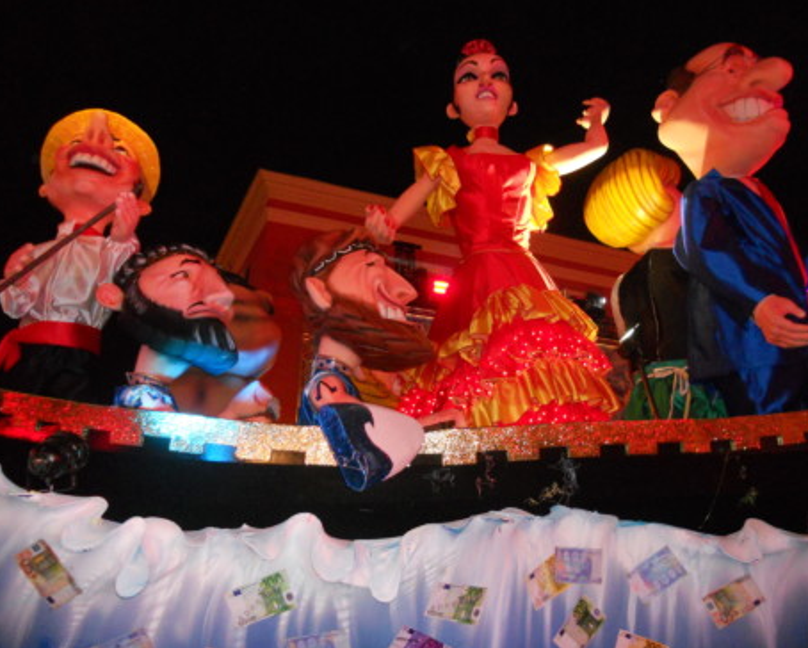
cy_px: 318
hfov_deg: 60.3
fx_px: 694
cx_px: 434
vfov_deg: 50.0
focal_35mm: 29
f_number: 3.2
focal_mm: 4.9
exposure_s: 1/25
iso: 500
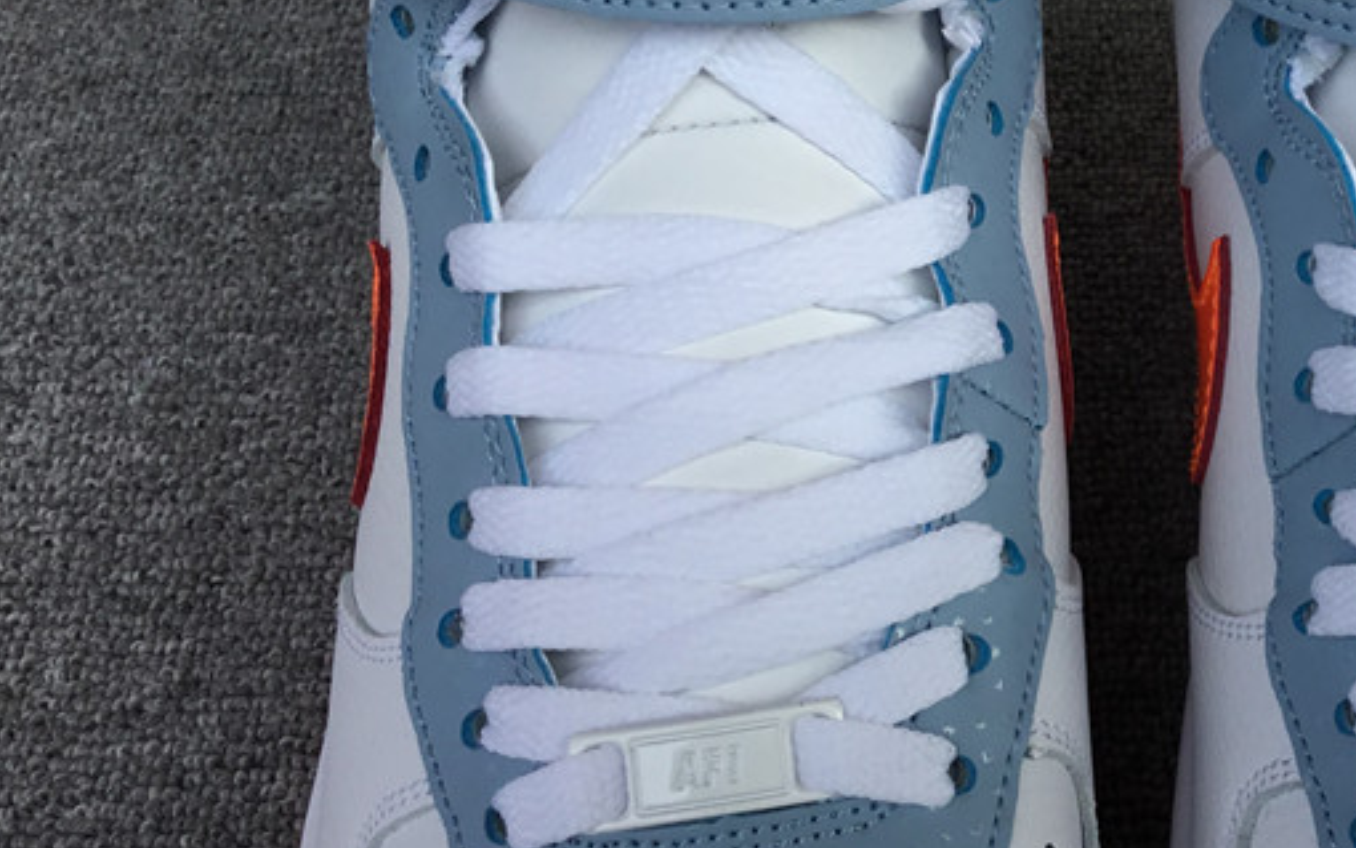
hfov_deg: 34.1
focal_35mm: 58
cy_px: 312
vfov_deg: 22.3
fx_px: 2144
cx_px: 1082
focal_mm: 3.3
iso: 25
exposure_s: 1/727
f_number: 2.4
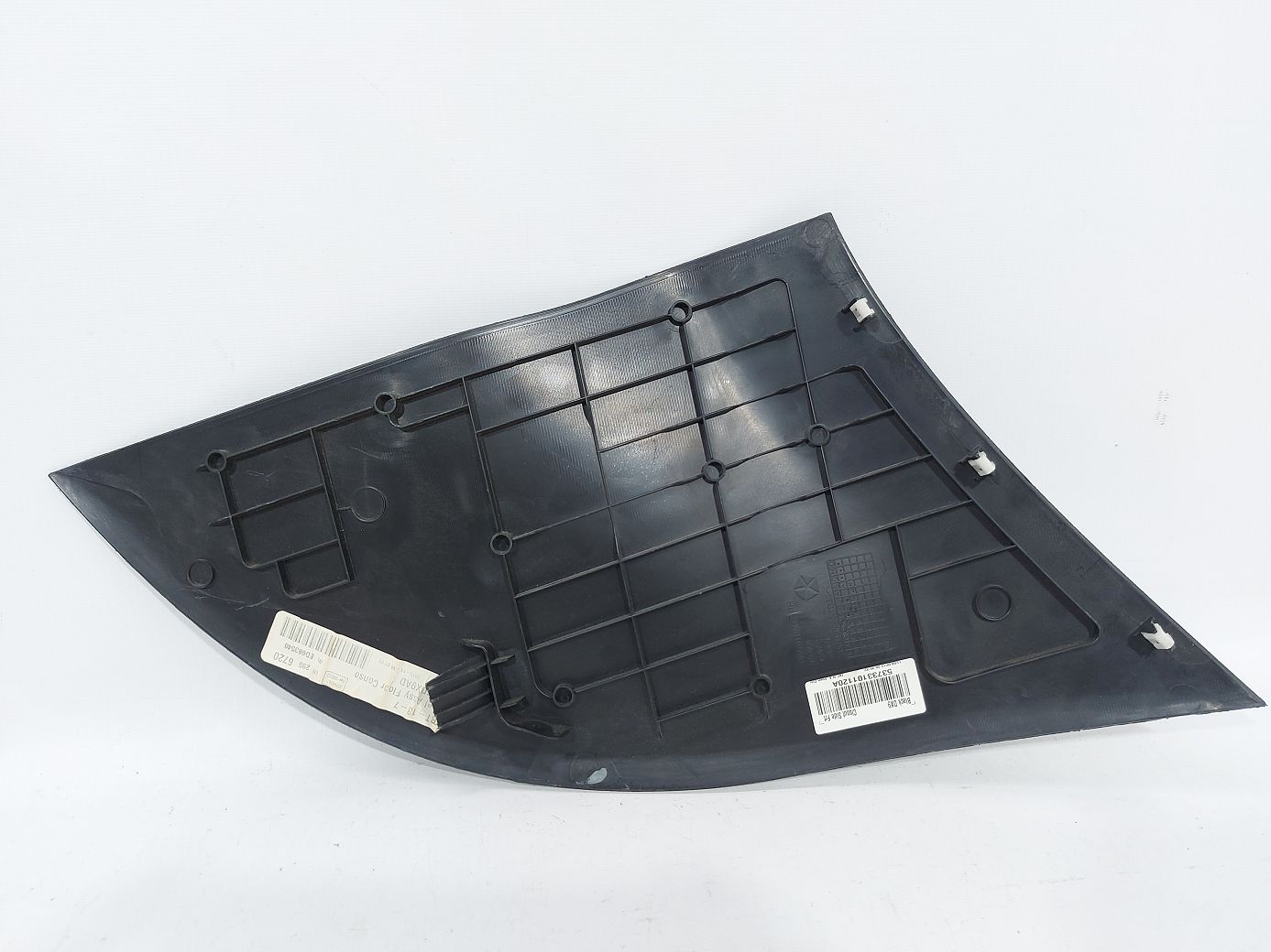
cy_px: 476
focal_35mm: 24
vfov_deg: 56.8
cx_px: 636
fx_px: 881
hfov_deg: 71.6
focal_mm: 5.23
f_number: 1.8
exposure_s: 1/50
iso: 80
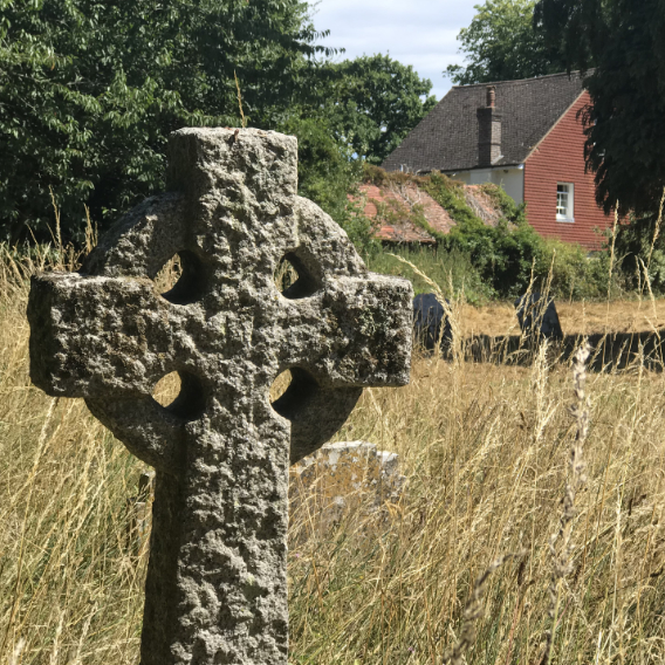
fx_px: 1543
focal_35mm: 71
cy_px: 345
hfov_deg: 24.2
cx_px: 432
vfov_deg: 24.3
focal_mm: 6.6
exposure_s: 1/515
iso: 20
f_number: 2.8
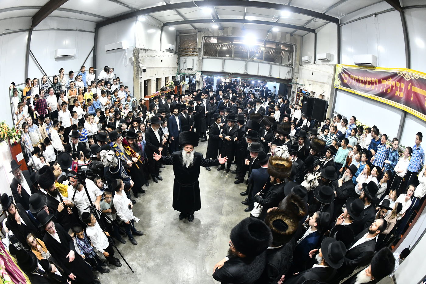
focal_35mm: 16
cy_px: 142
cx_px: 213
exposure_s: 1/250
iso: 2500
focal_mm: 16
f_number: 6.3
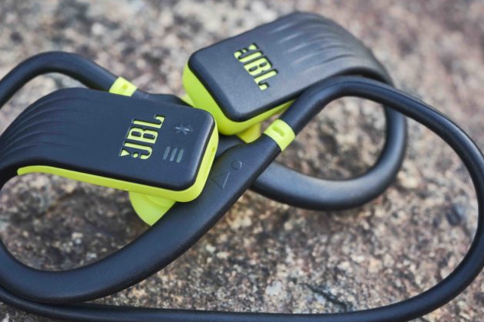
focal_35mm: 76
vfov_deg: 17.9
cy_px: 145
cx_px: 222
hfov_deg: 26.6
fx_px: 1021
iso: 640
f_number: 8
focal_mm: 60
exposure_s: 1/160
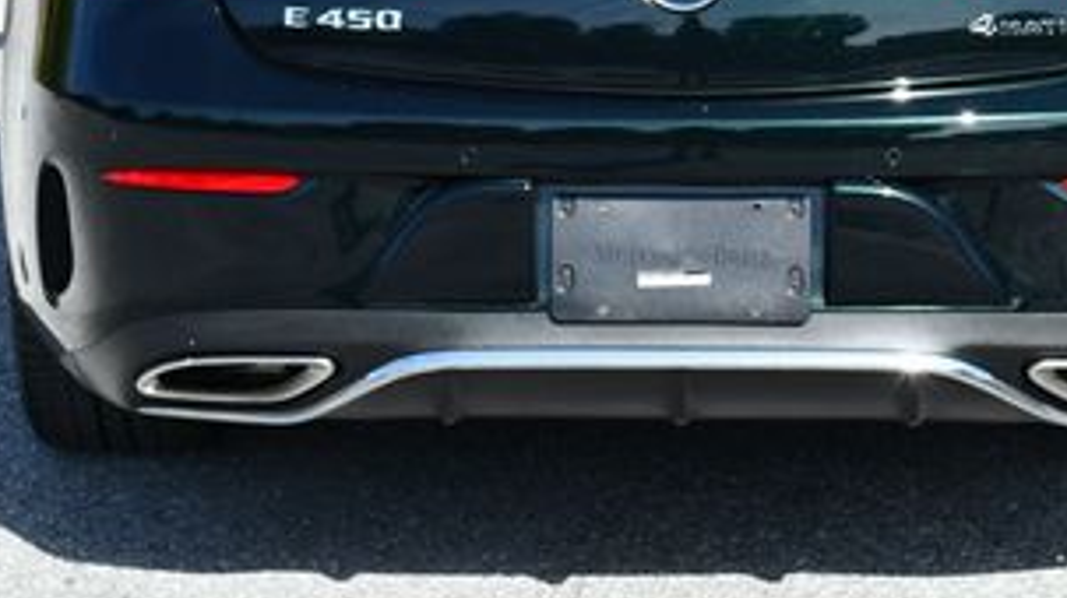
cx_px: 651
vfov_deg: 7.8
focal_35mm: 155
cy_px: -84
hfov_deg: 13.9
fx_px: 4383
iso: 125
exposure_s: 1/250
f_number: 8
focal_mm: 35
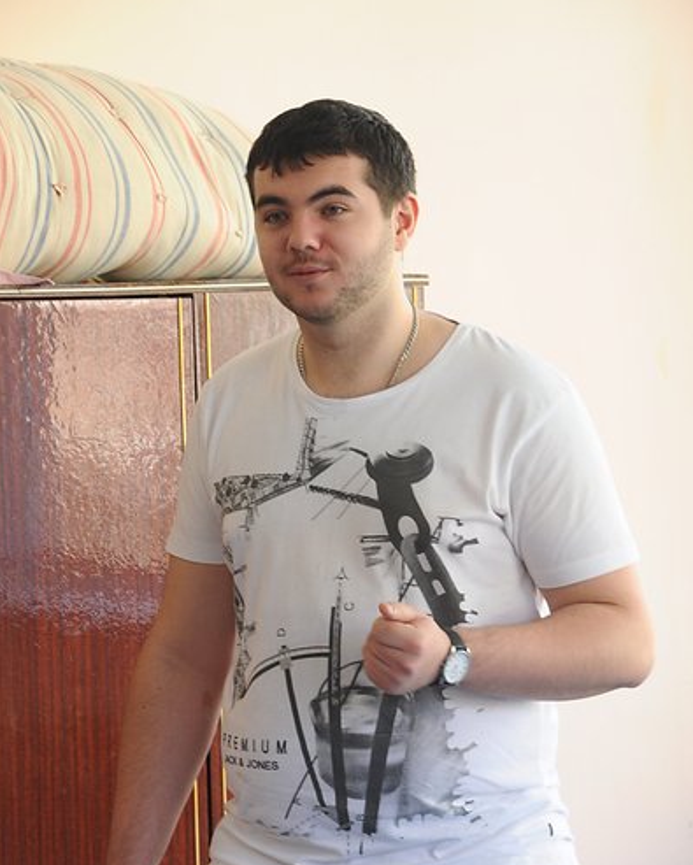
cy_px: 512
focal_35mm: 171
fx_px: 4380
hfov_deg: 9.0
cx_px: 346
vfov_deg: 11.3
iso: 500
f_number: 8
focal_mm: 100
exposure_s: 1/25
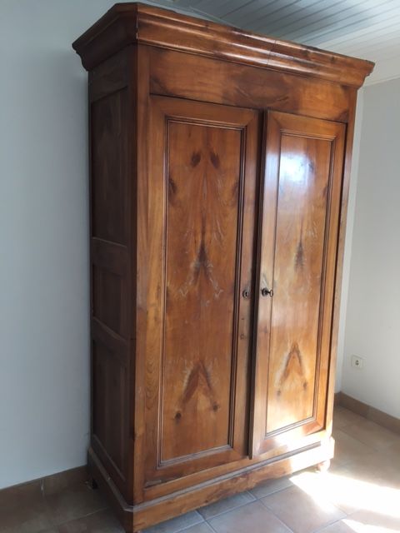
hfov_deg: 48.2
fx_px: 447
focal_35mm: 29
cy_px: 266
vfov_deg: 61.7
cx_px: 200
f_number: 2.2
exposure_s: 1/33
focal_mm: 4.15
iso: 25
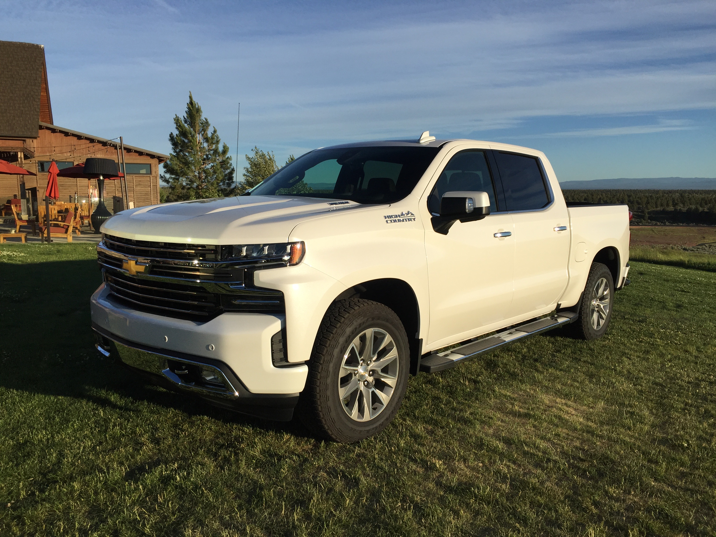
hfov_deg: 61.7
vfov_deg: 48.2
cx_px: 358
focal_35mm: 29
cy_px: 268
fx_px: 600
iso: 32
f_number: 2.2
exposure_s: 1/2326
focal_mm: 4.15
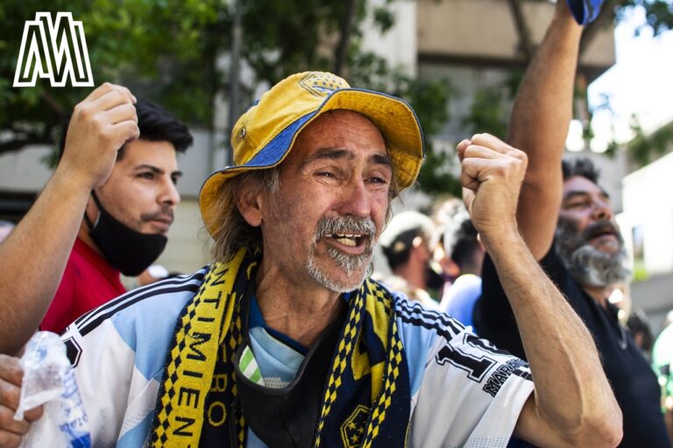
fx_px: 981
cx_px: 336
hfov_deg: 37.9
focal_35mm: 52
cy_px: 224
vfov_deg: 25.7
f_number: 3.2
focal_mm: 35
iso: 400
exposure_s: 1/400
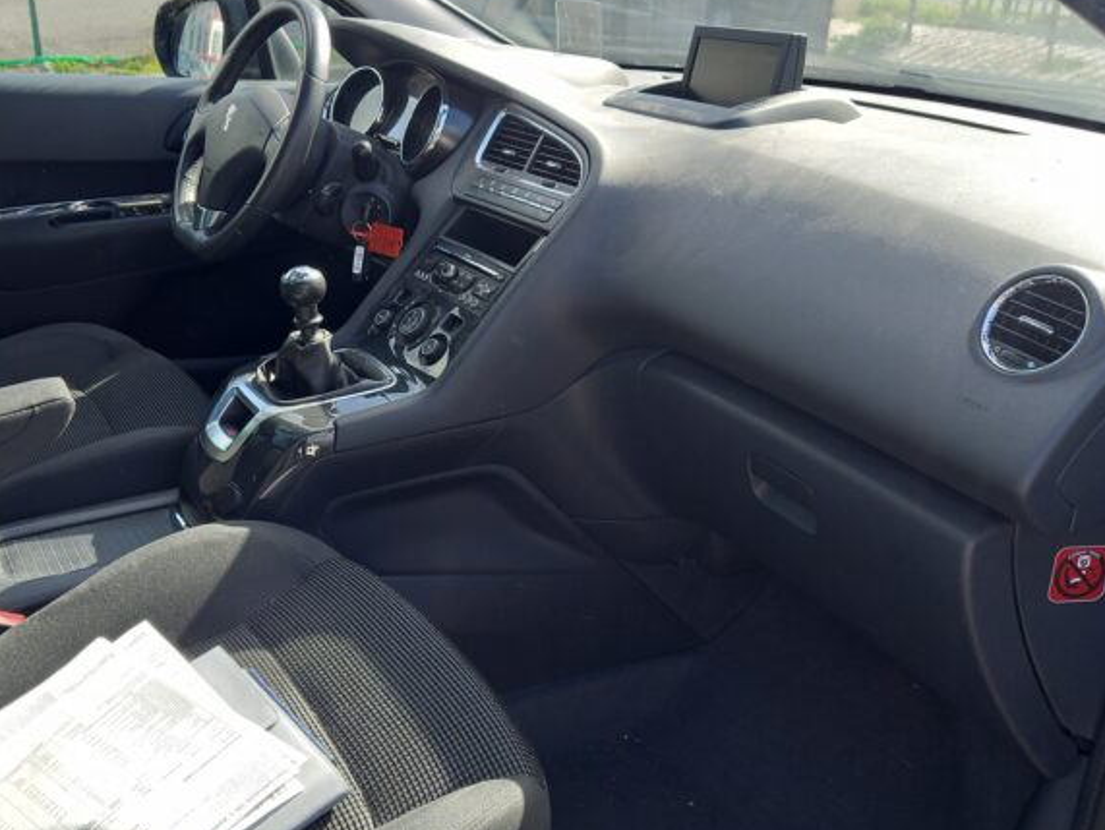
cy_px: 381
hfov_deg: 52.2
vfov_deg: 40.7
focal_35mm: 35
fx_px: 1118
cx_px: 430
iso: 40
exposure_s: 1/100
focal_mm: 4.6
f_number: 2
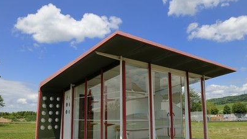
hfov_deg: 61.0
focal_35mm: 32
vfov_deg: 36.4
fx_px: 209
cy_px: 86
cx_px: 124
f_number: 14
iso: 200
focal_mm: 29
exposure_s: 1/160
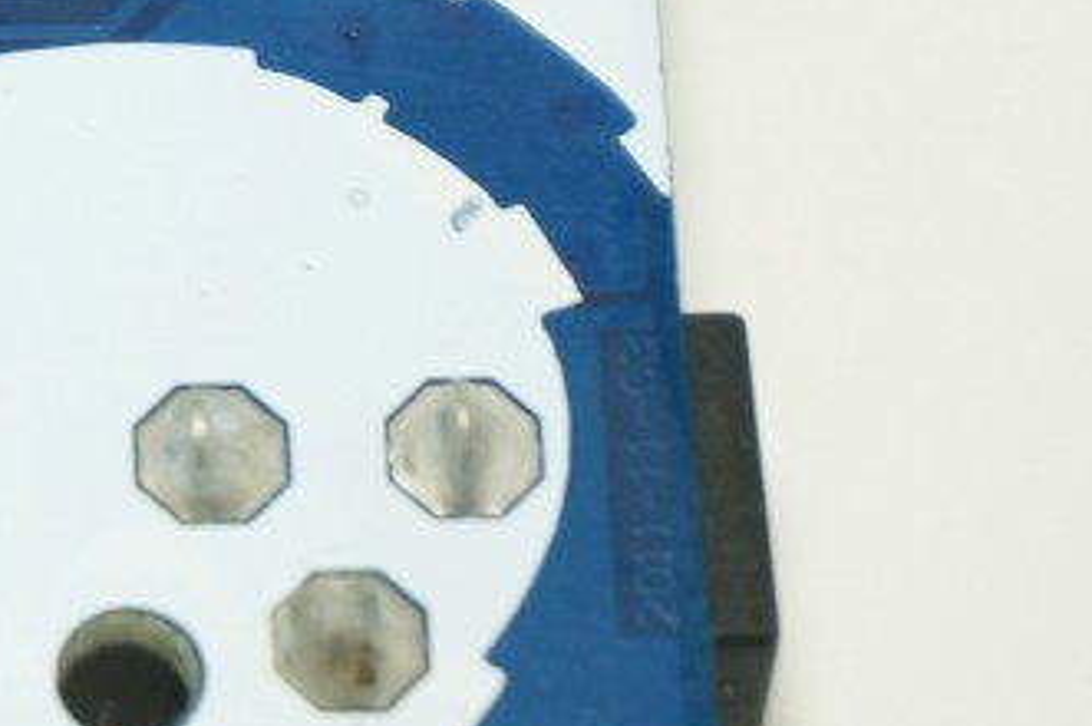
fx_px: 8424
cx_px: -597
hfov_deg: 7.3
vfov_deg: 4.9
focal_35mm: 278
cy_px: -228
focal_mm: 50
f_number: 5.6
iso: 400
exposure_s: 1/100
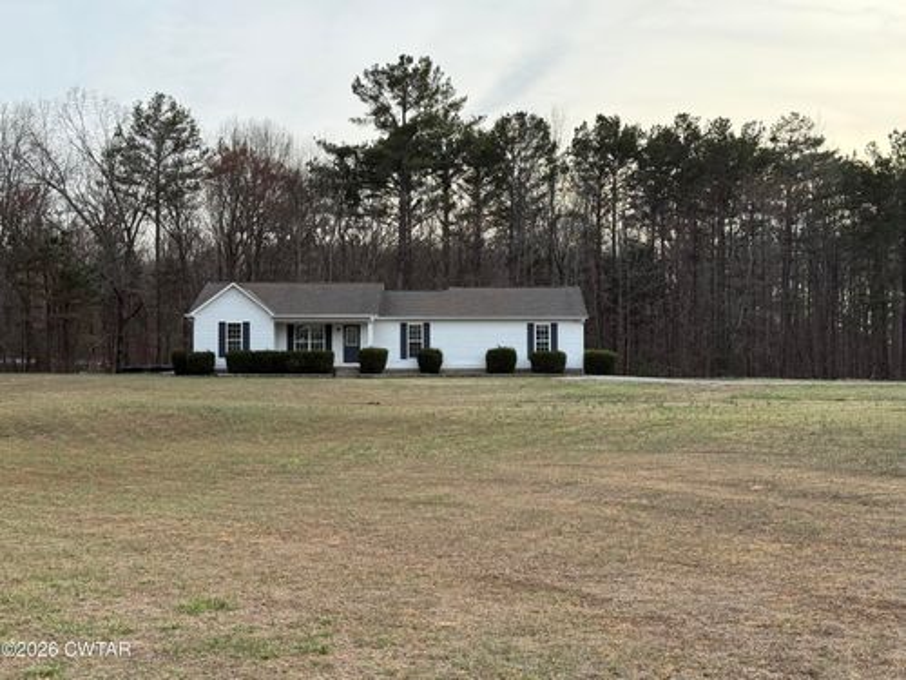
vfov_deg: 30.3
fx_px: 1256
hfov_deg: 39.7
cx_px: 453
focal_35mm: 48
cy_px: 340
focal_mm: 6.76
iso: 100
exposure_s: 1/951
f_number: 1.78
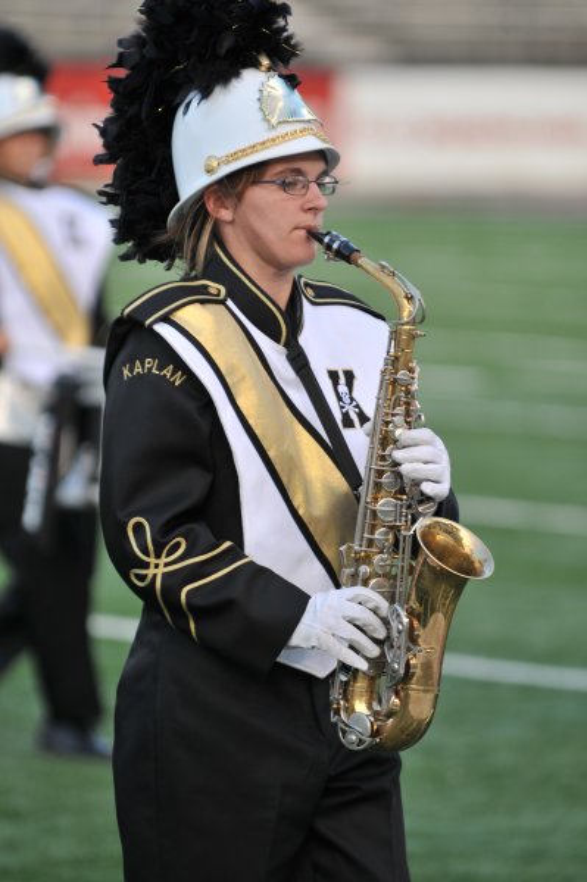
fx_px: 7350
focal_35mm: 300
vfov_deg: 6.9
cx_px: 294
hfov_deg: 4.6
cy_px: 441
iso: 200
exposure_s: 1/250
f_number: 2.8
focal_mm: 200
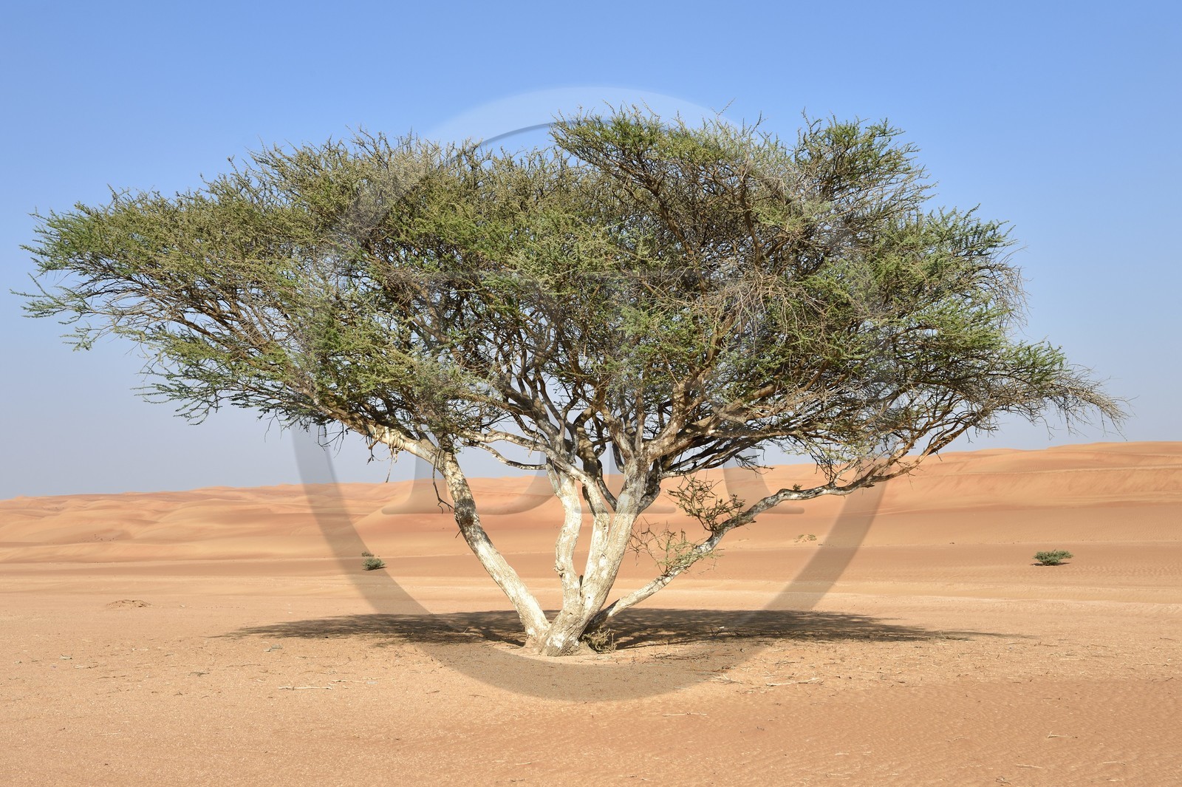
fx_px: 1706
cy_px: 394
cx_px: 591
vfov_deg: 26.0
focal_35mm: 52
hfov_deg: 38.2
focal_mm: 52
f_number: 11
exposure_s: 1/320
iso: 200
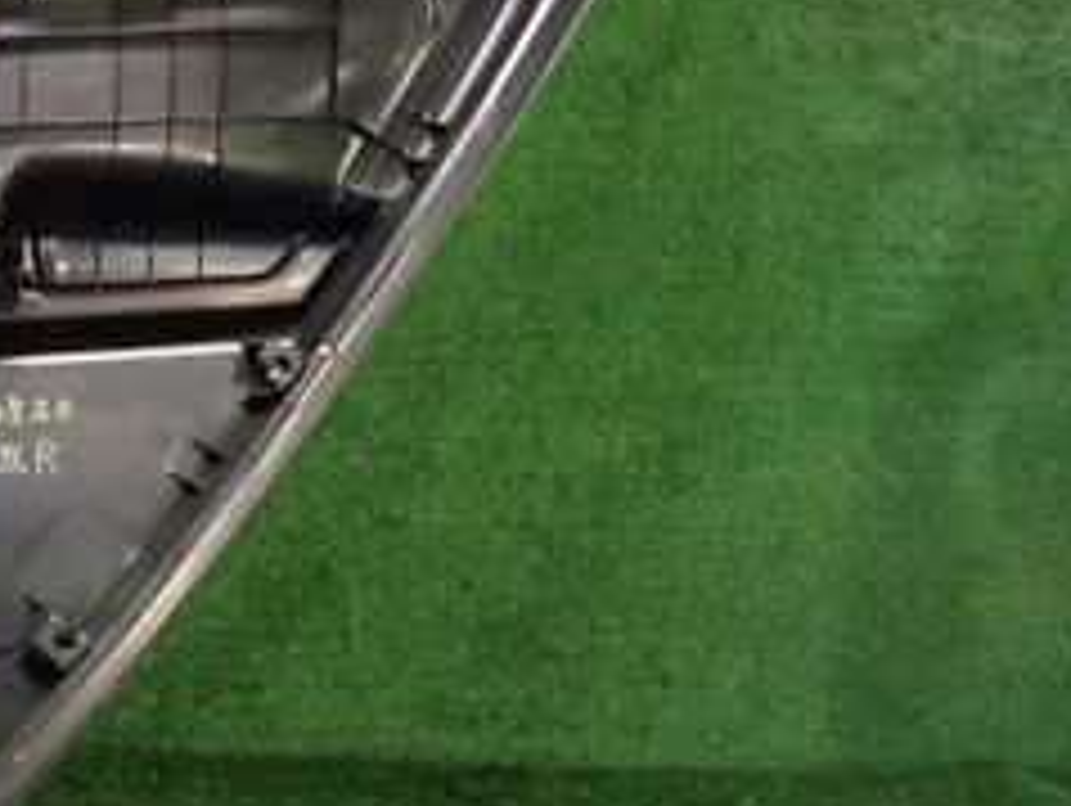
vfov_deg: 23.3
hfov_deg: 27.1
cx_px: -220
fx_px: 1951
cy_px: 333
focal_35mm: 63
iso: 800
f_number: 2
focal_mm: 4.5
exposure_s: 1/25
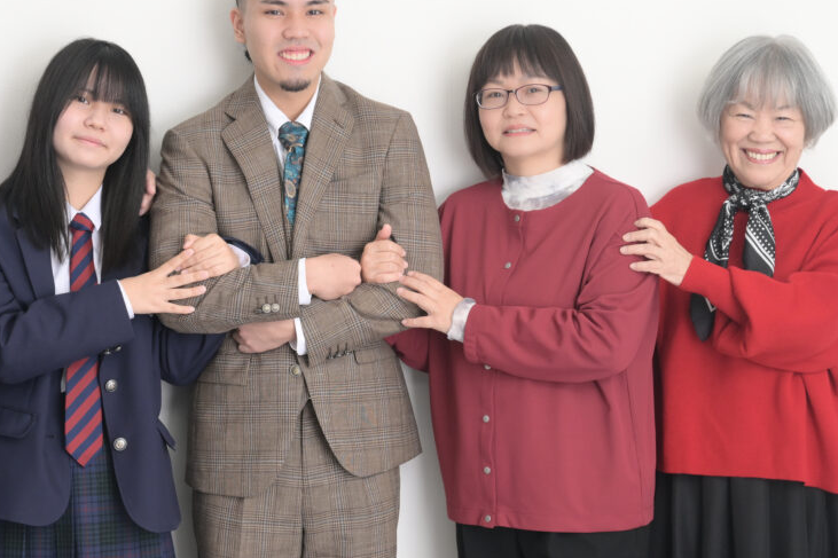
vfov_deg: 12.4
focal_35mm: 110
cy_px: 267
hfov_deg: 18.5
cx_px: 289
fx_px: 2560
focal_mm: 67
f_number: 7.1
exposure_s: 1/160
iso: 500
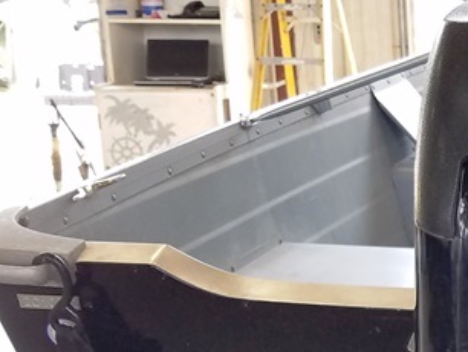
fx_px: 1177
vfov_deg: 16.9
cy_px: 280
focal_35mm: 87
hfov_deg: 20.1
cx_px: 647
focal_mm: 4.2
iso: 100
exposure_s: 1/120
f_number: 1.7
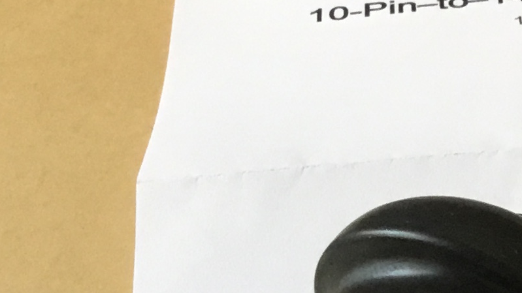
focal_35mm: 138
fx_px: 1910
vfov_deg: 8.6
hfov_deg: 13.6
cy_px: 431
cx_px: 991
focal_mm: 3.3
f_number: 2.4
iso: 125
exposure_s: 1/33
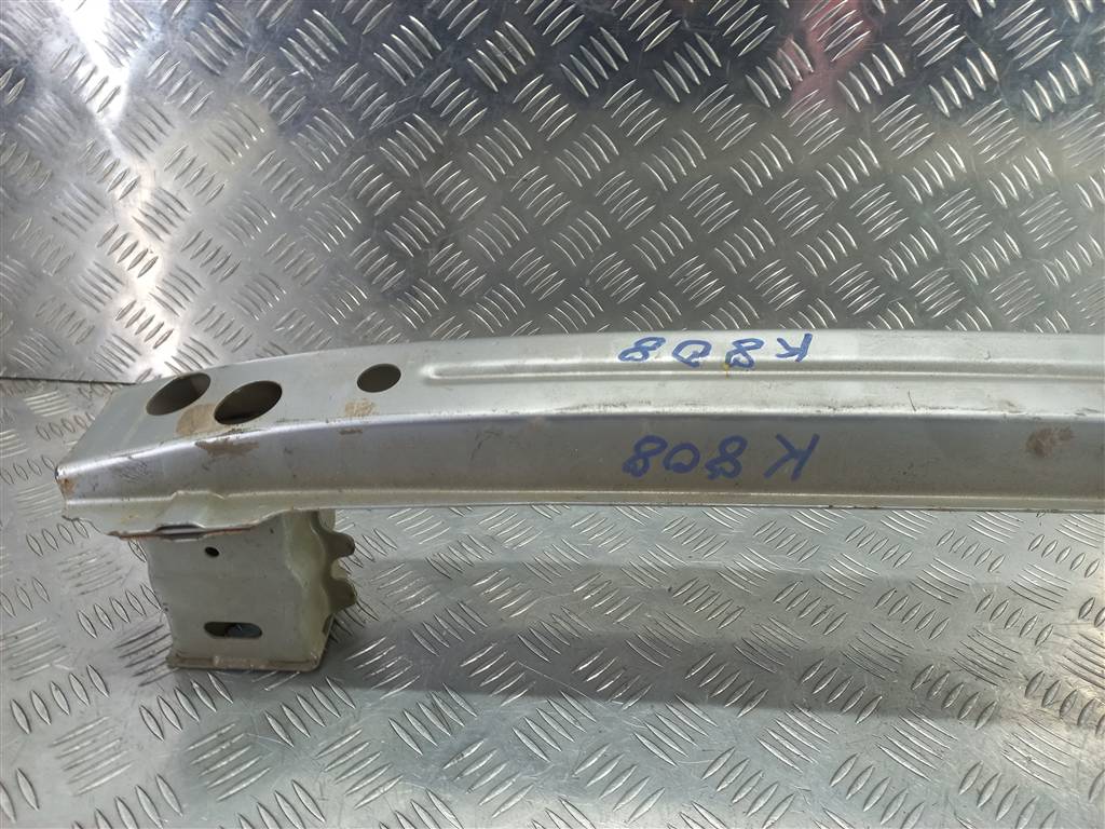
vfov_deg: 54.9
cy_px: 414
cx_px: 552
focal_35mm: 25
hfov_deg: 69.4
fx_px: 798
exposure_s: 1/50
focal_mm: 4.6
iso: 80
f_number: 1.8
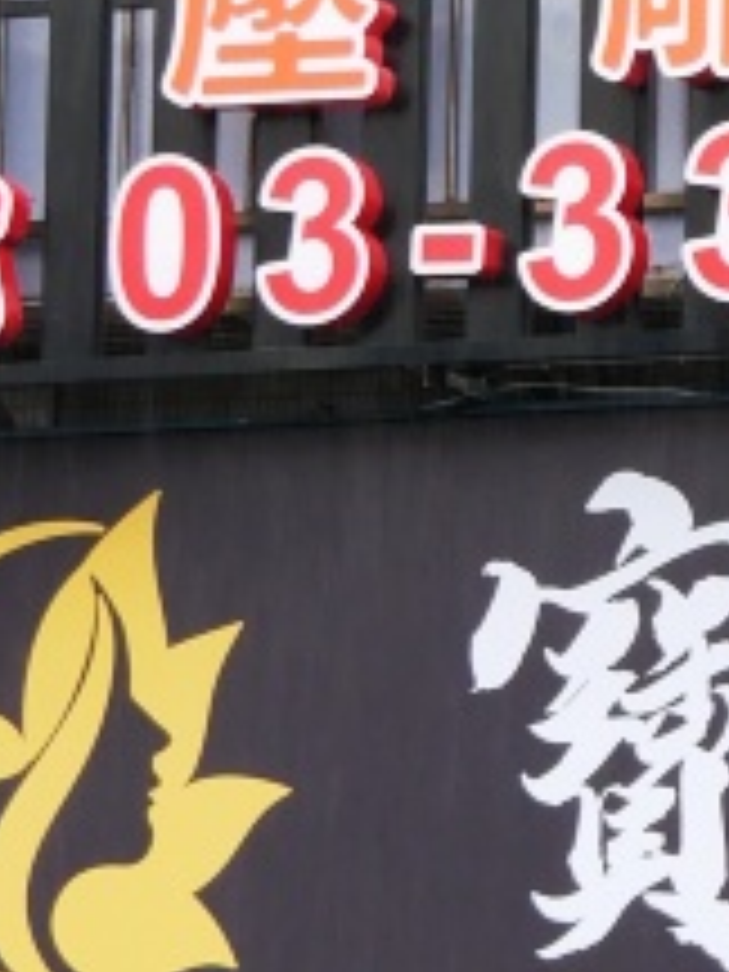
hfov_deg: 4.2
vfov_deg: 5.6
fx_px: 9968
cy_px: 148
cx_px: 466
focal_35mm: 355
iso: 500
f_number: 4.4
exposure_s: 1/80
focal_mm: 32
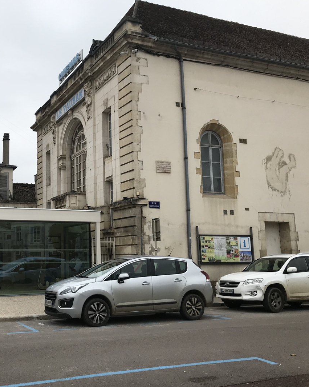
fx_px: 423
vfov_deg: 49.1
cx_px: 62
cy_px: 195
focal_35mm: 37
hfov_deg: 38.6
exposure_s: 1/689
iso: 20
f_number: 1.8
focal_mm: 3.99
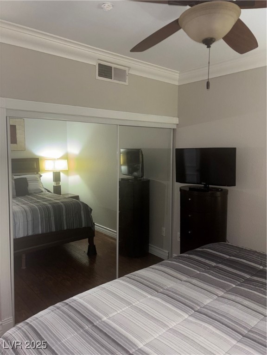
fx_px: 267
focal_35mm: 26
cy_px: 178
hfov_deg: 53.1
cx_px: 134
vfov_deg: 67.3
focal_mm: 5.96
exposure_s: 1/13
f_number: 1.6
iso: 125
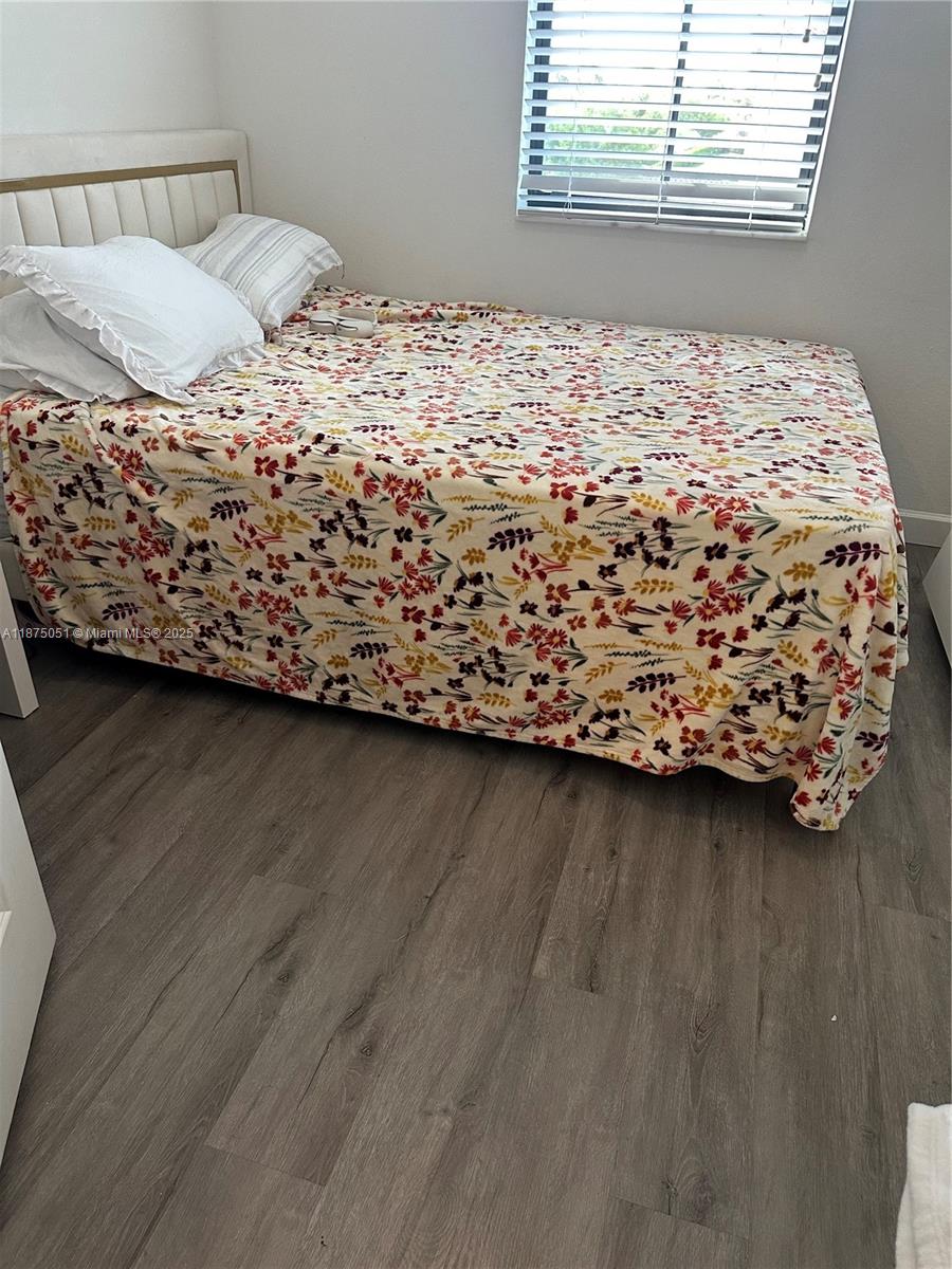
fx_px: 880
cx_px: 476
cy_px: 634
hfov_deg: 56.8
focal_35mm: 24
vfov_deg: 71.6
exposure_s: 1/60
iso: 250
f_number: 1.78
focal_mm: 6.86
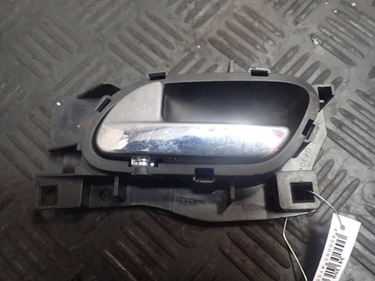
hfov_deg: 60.0
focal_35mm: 30
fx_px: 325
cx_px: 188
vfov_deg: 46.8
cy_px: 140
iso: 400
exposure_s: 1/30
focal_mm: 5.5
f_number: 2.3
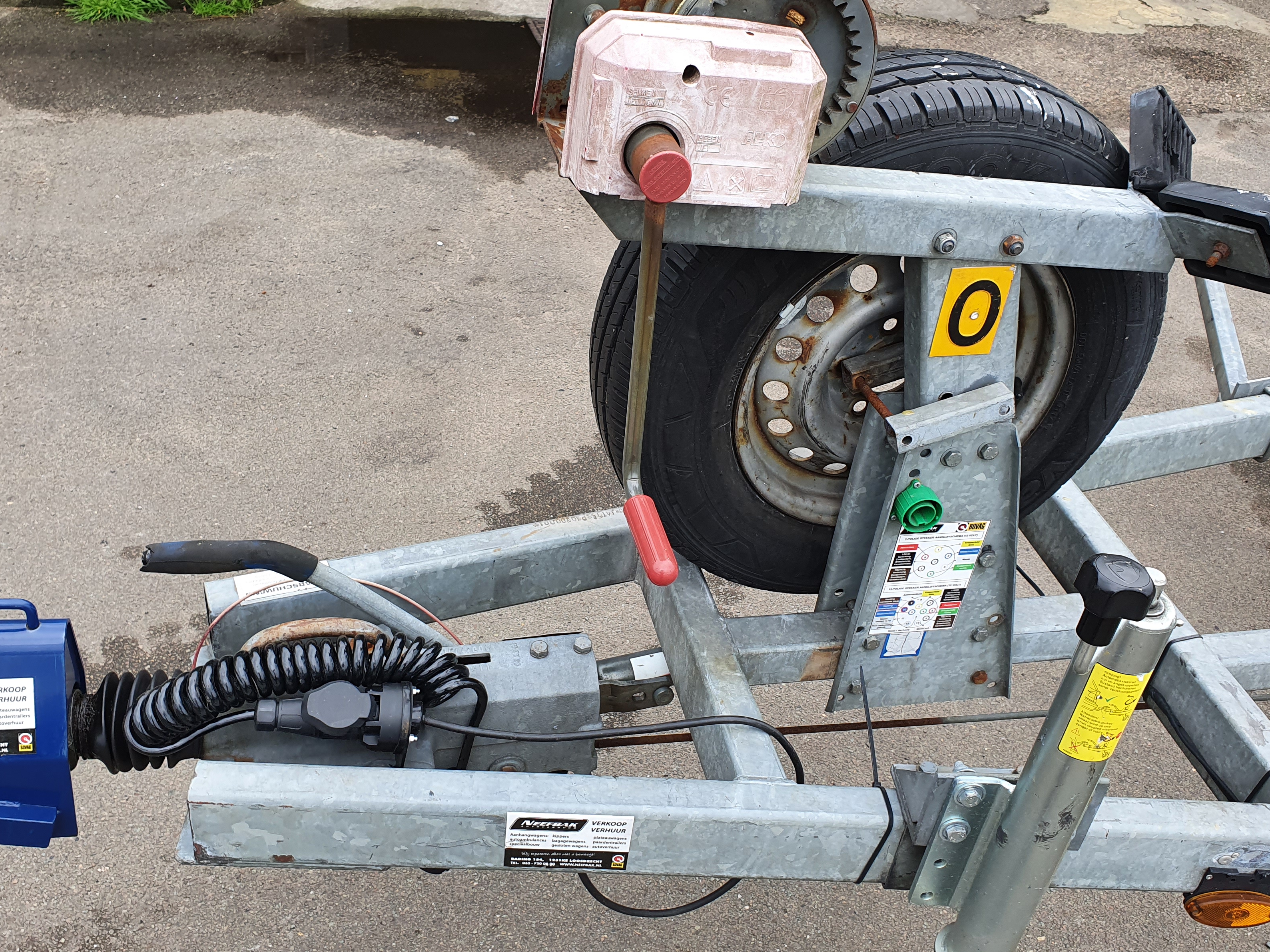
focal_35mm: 33
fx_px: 1211
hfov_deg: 55.3
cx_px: 648
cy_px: 487
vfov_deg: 42.9
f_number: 2.4
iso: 50
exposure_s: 1/199
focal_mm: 4.32
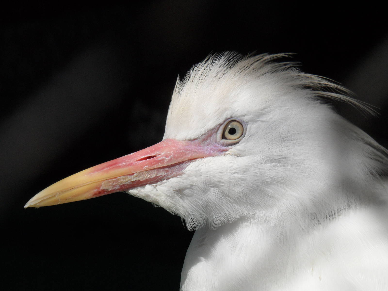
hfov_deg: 16.4
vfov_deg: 12.3
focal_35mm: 120
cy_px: 146
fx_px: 1345
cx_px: 194
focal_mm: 20
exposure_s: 1/2000
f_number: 5
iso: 200
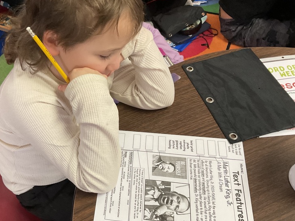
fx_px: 349
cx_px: 90
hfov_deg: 44.9
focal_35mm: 41
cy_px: 119
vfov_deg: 35.1
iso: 160
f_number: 1.8
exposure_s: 1/60
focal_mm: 3
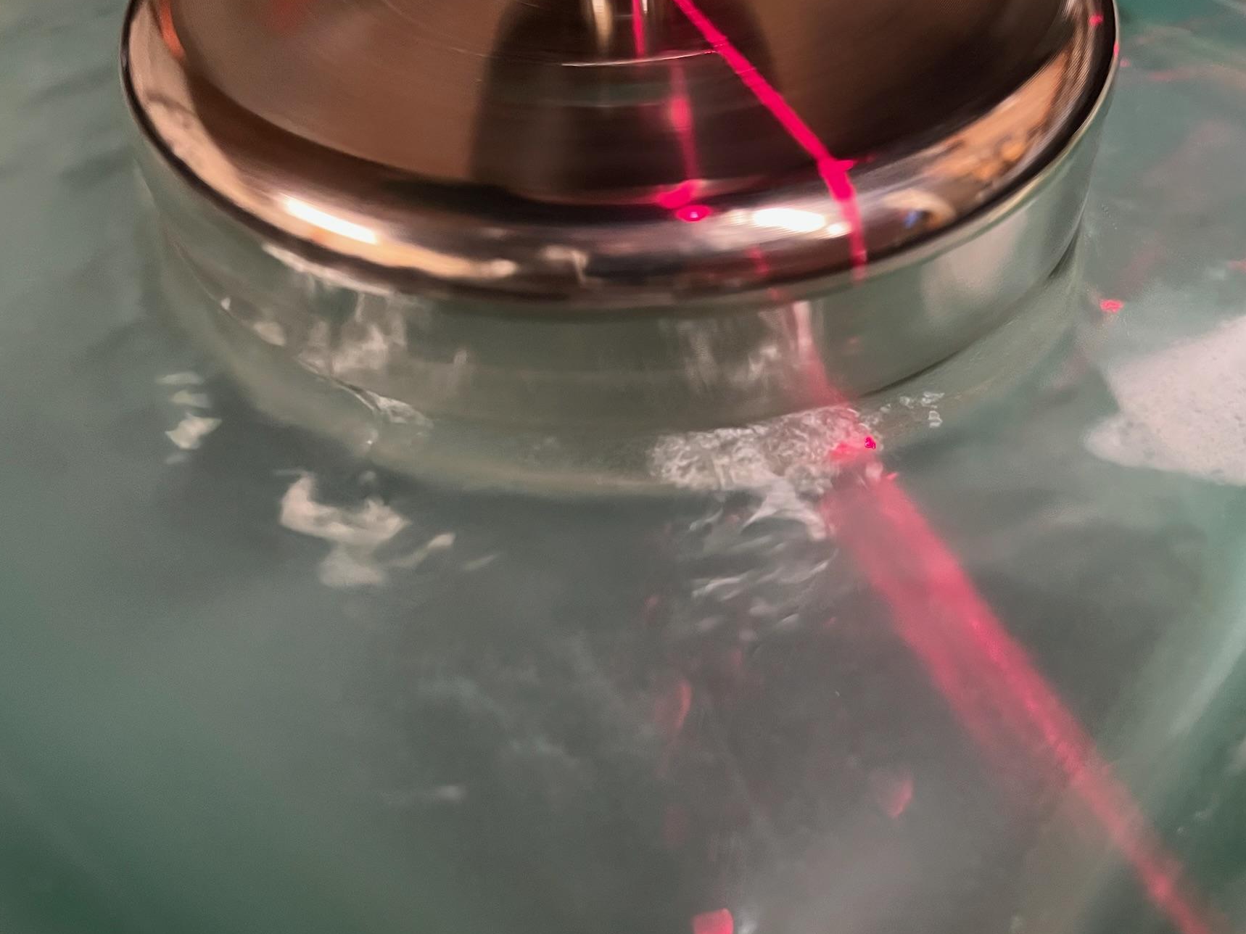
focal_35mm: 31
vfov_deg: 45.4
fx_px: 1116
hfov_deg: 58.0
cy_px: 513
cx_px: 725
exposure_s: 1/33
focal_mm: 5.1
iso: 400
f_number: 1.6
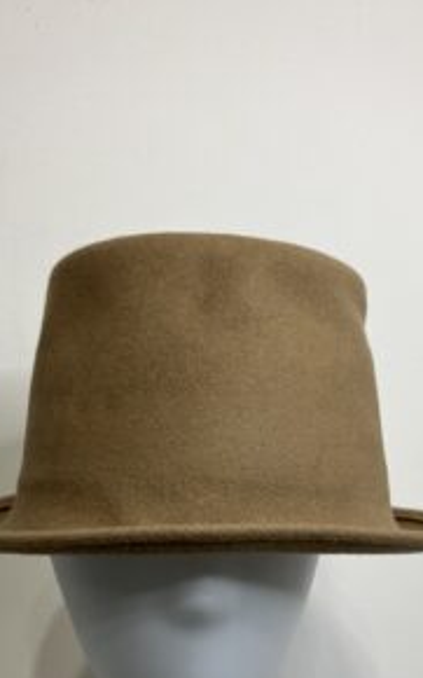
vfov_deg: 47.3
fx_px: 757
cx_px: 199
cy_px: 465
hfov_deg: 31.2
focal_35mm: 41
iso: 80
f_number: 1.8
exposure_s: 1/50
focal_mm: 3.99
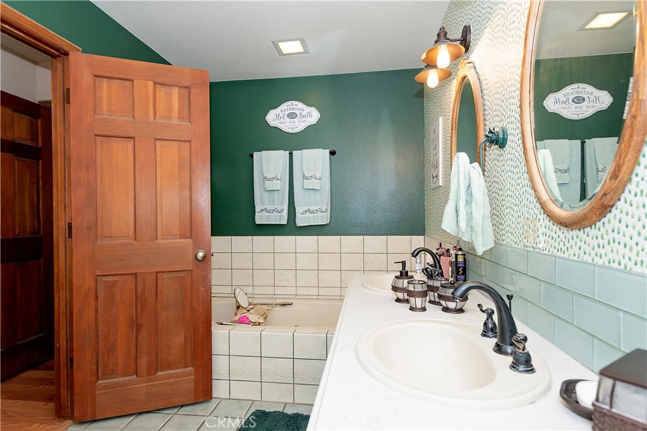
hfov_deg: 90.0
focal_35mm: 18
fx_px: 323
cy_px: 216
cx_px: 324
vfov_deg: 67.3
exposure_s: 1/60
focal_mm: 12
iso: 320
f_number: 5.6
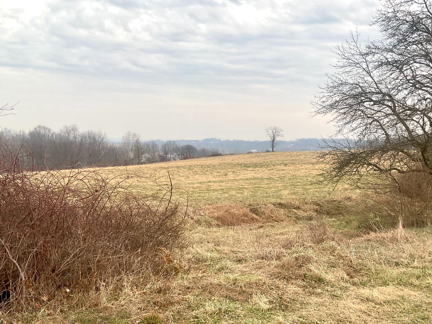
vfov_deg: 35.1
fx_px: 512
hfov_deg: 45.6
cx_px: 251
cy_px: 187
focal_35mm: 41
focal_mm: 3
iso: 16
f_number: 1.8
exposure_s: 1/120
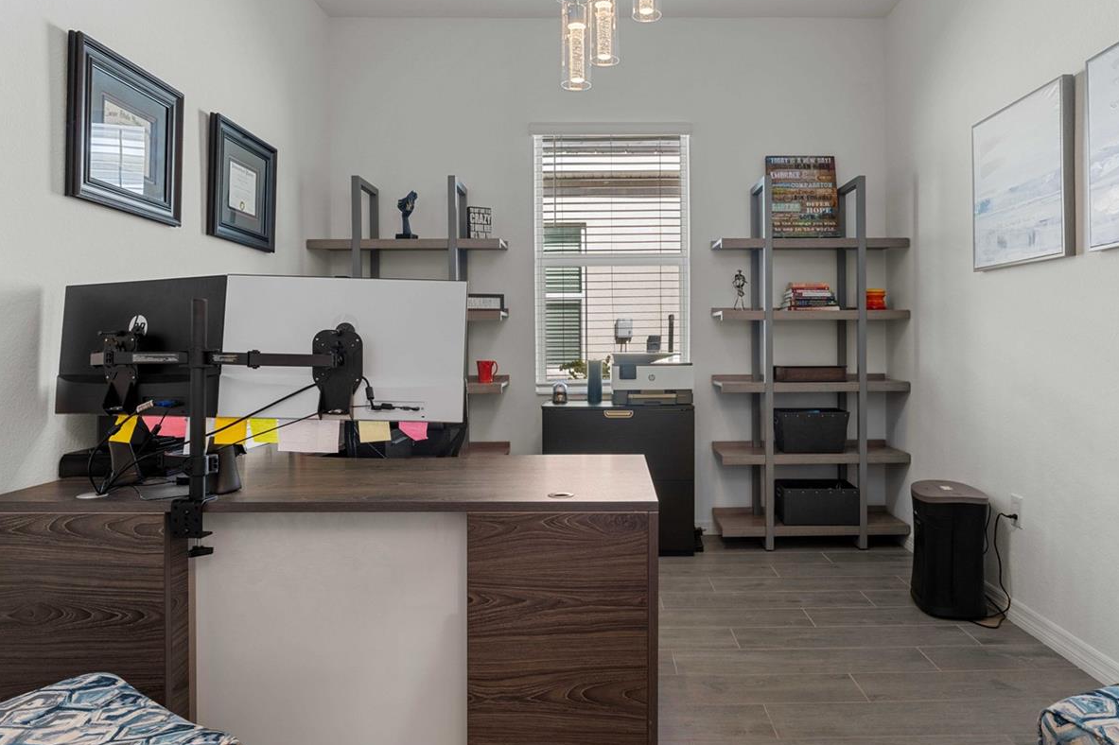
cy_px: 338
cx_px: 618
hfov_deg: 75.9
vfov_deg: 55.0
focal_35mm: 23
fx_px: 715
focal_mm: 17
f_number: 8
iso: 400
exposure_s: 1/2.5
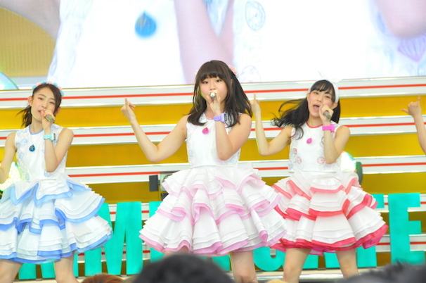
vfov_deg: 4.6
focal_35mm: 300
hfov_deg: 6.9
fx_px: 3544
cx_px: 213
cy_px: 142
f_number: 9
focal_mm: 200
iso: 800
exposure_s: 1/160
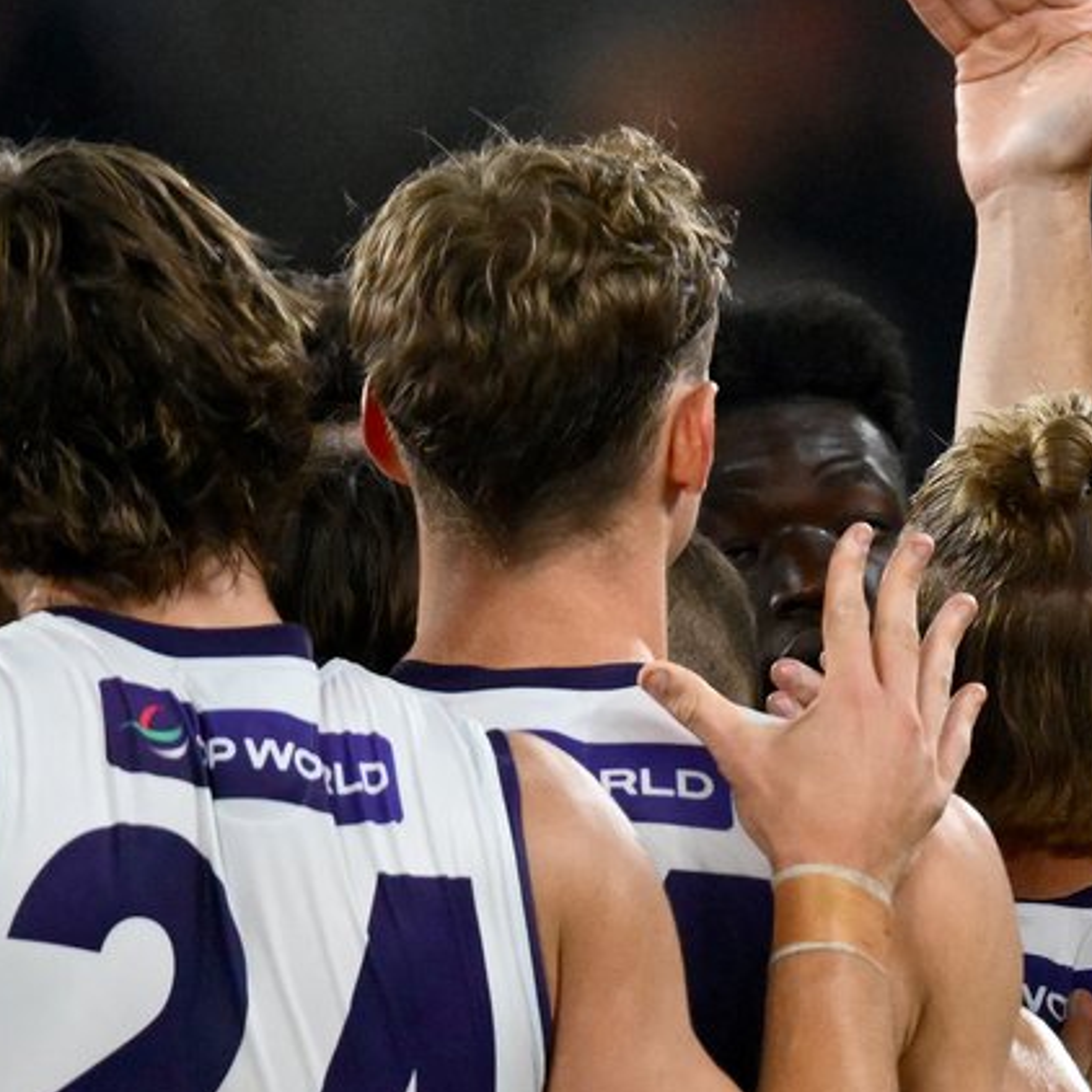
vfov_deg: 1.3
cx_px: 895
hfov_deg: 1.3
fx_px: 48896
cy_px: 523
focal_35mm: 1370
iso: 5000
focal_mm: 840
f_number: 5.6
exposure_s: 1/800
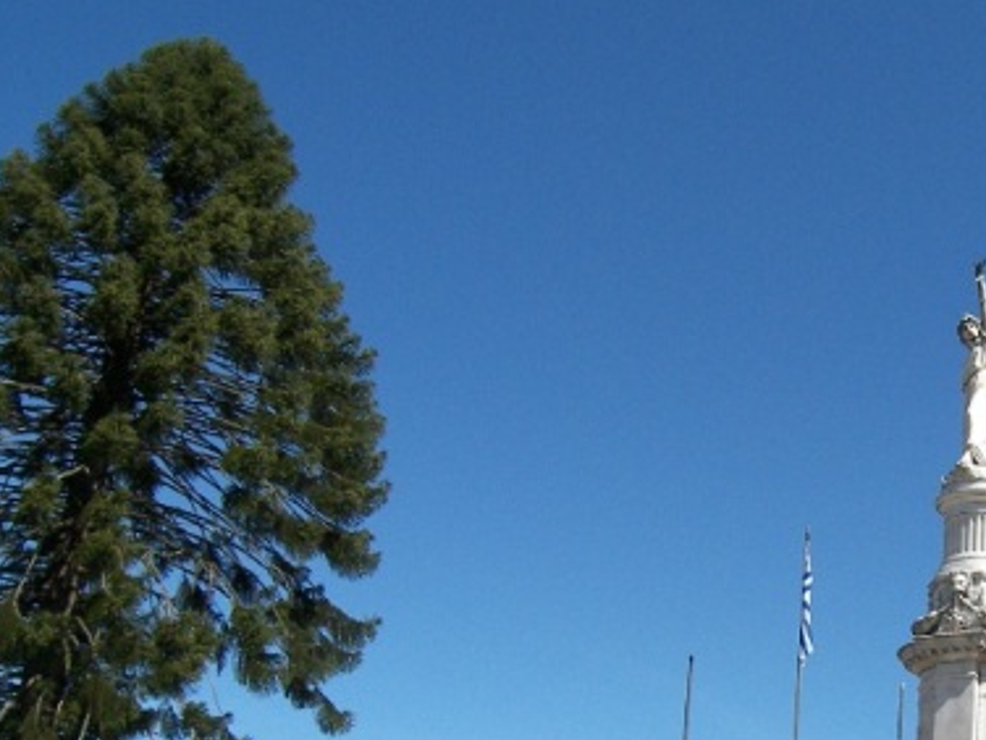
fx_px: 1453
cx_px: 894
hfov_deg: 35.2
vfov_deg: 27.9
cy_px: 598
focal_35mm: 51
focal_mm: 5
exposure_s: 1/1600
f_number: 2.8
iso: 100
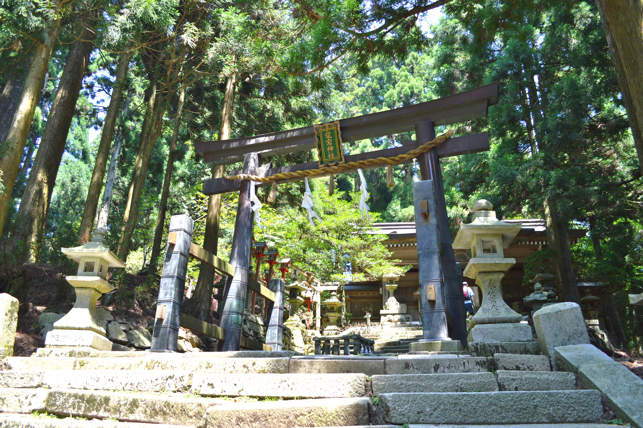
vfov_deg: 47.8
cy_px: 214
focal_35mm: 27
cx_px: 322
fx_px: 482
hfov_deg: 67.4
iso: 100
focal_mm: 18
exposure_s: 1/100
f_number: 5
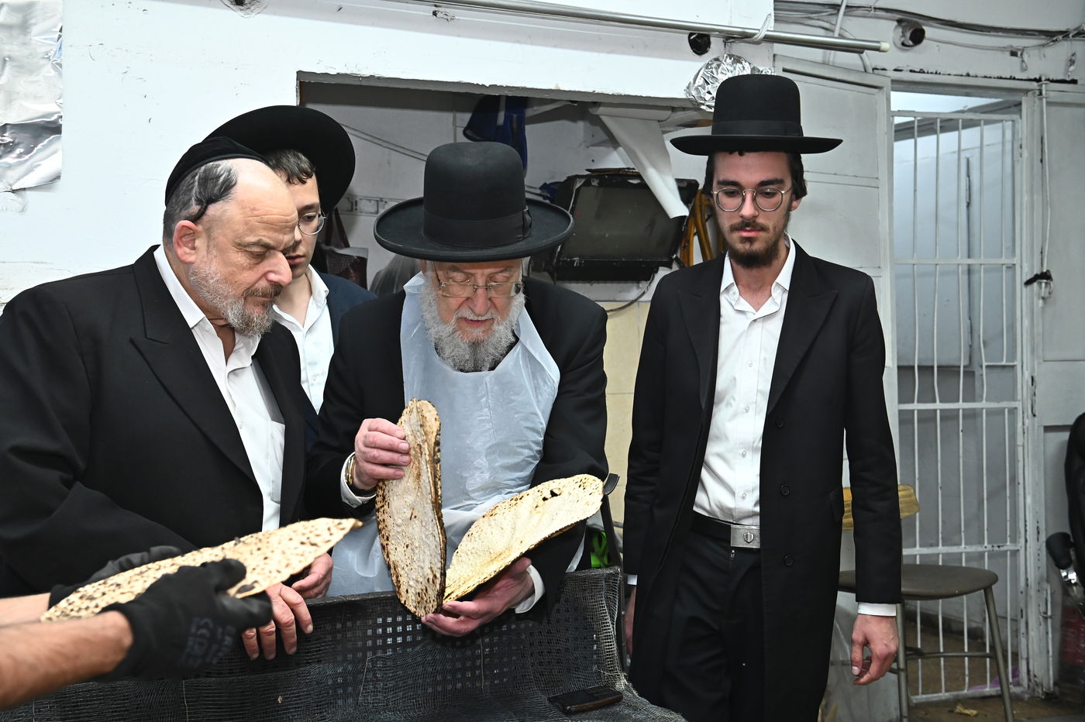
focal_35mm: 48
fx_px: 1446
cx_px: 542
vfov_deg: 28.0
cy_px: 361
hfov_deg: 41.1
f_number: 7.1
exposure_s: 1/160
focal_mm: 48
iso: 2500
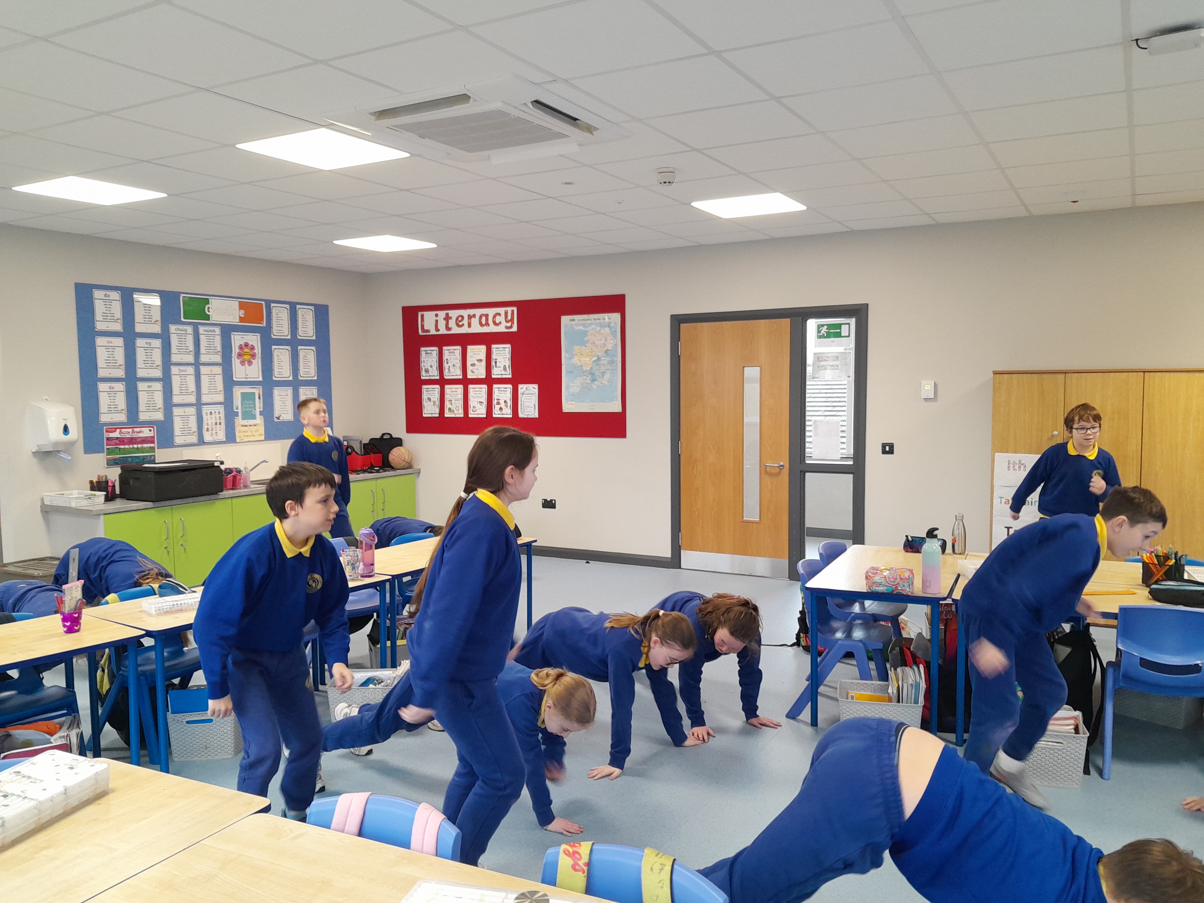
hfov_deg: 65.3
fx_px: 939
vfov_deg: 51.4
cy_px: 452
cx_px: 602
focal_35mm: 27
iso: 160
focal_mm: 4
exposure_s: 1/50
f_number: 1.8
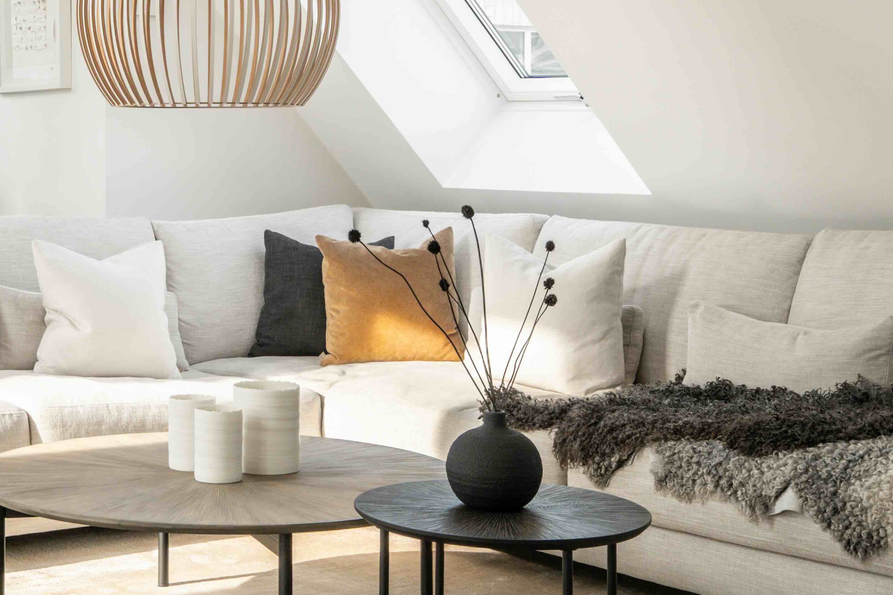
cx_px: 108
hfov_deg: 27.1
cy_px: 128
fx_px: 1791
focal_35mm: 72
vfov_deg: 18.7
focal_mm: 29.5
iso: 200
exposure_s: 1/80
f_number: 9
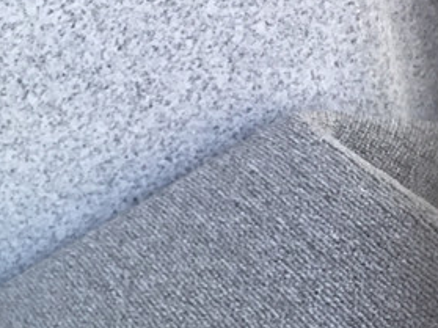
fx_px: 1265
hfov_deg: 17.4
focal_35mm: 100
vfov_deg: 14.0
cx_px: -251
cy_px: 473
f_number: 2.4
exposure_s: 1/100
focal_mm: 3.3
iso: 25
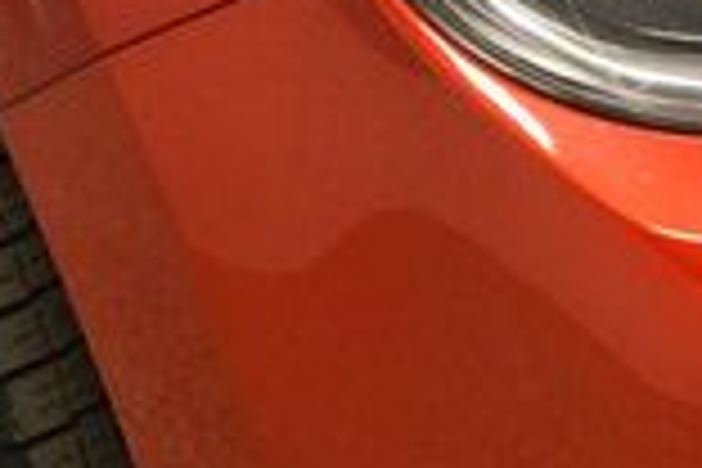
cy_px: 27
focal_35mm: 160
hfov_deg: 12.3
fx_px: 3120
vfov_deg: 8.5
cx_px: 986
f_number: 3.8
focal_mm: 26
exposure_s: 1/125
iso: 2500
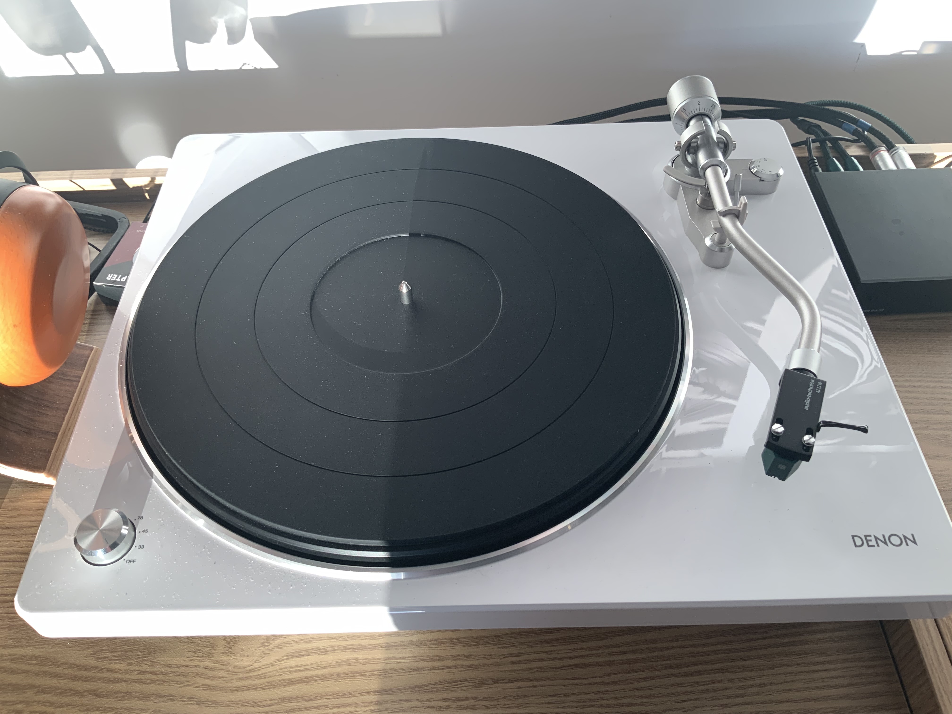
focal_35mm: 29
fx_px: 798
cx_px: 476
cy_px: 357
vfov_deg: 48.2
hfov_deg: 61.7
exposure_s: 1/100
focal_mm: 3
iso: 16
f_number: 1.8
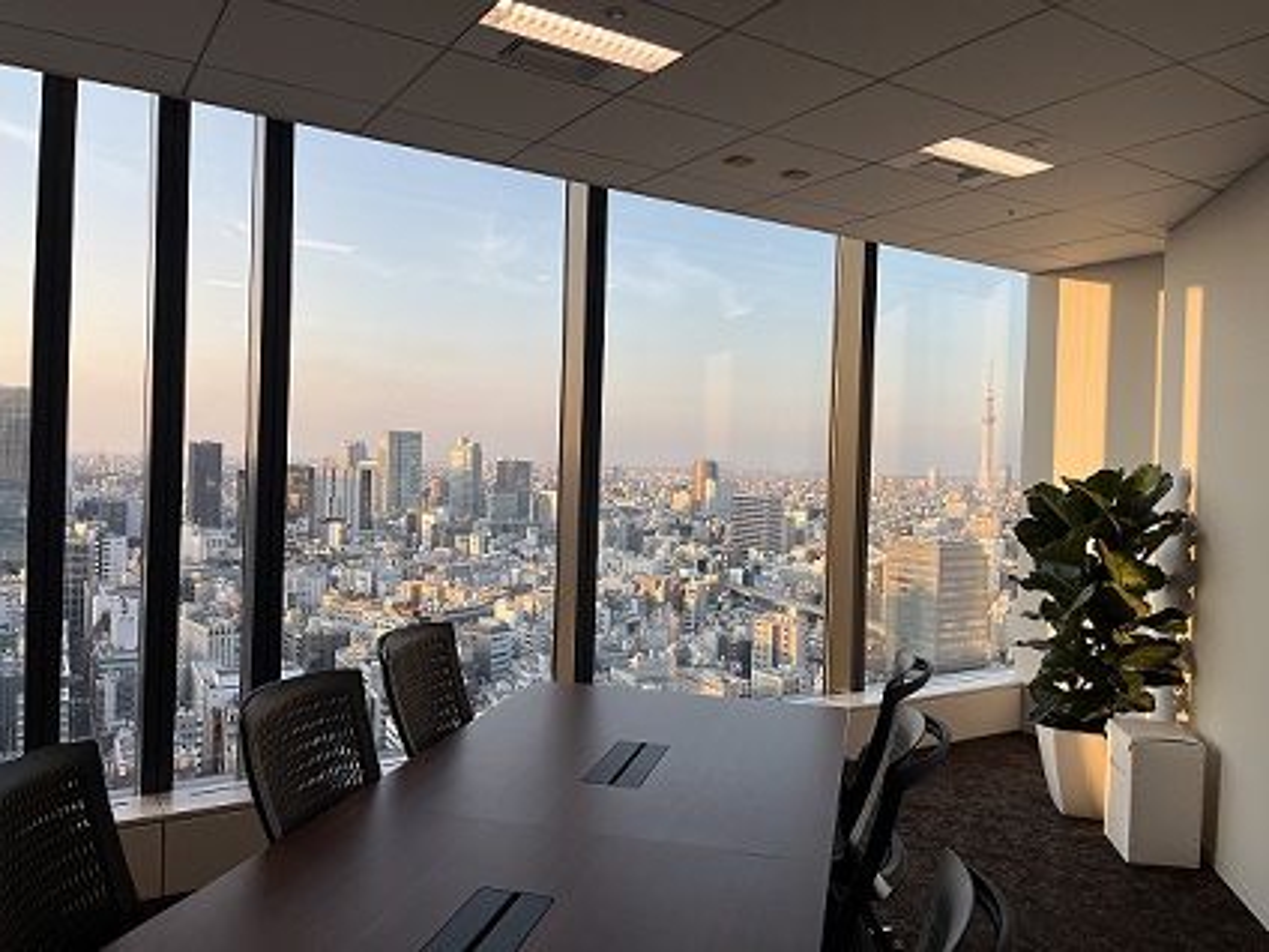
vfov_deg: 53.1
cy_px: 476
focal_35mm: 26
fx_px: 953
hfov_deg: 67.3
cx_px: 634
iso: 50
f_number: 1.6
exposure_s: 1/343
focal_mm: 5.1
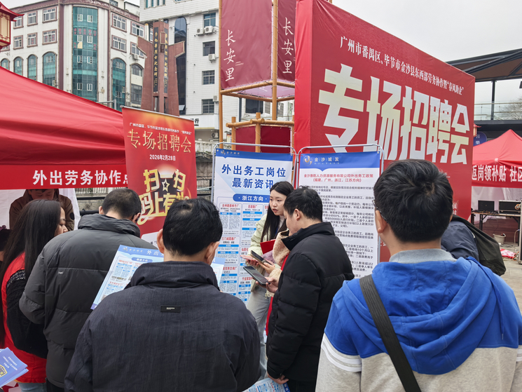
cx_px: 246
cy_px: 193
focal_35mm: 29
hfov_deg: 61.6
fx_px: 437
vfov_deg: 48.2
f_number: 2
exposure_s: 1/2481
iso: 250
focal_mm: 6.98
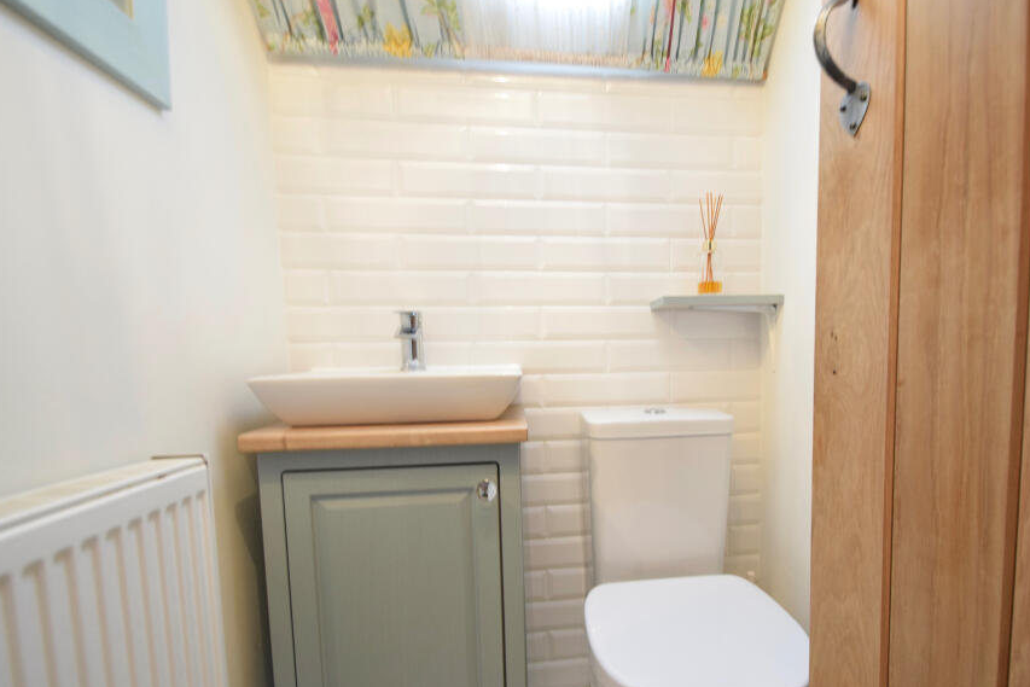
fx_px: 515
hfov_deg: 89.4
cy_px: 399
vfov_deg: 67.0
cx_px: 592
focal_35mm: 18
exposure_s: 1/15
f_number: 4.5
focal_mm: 10
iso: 800
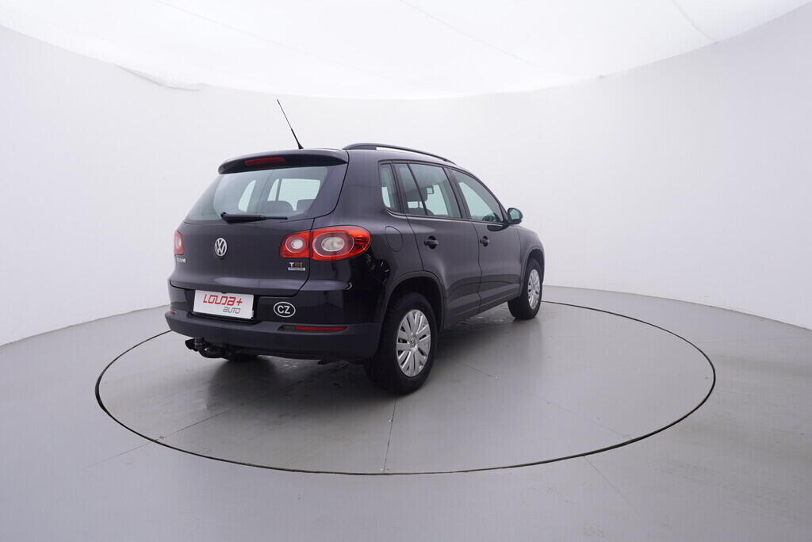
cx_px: 406
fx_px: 508
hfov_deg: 77.3
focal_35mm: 22
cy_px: 271
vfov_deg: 56.2
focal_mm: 15
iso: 200
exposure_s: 1/80
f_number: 5
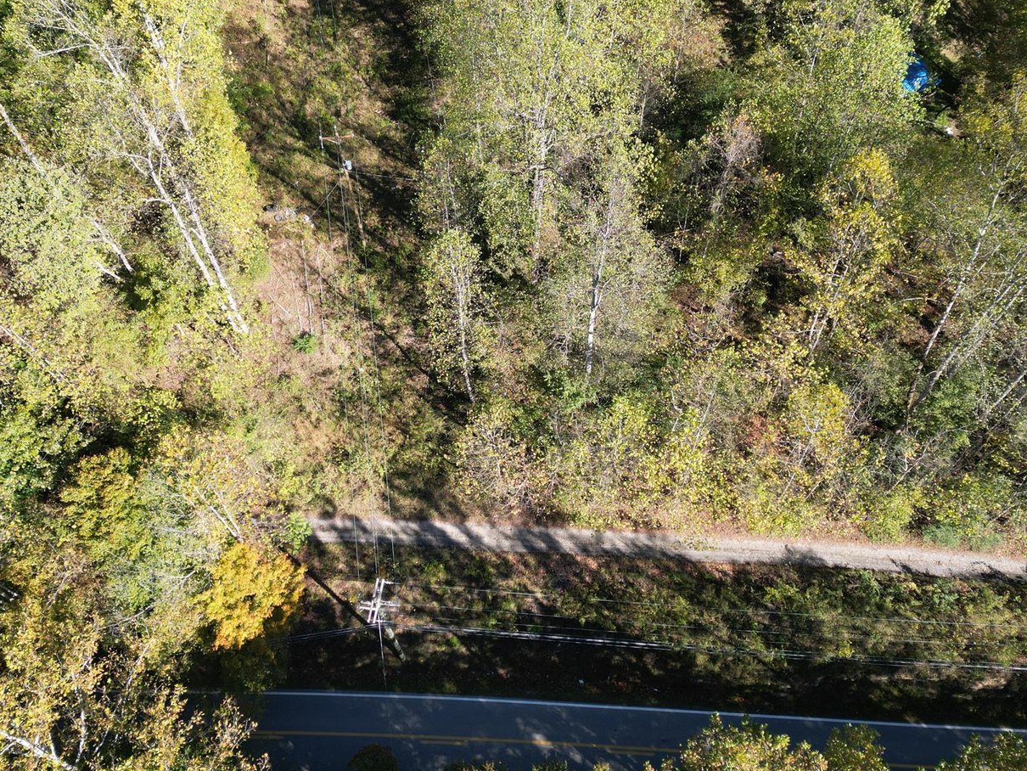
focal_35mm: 30
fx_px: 890
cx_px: 514
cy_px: 366
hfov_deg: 60.0
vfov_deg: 46.8
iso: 120
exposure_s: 1/800
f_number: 1.7
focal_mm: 6.72
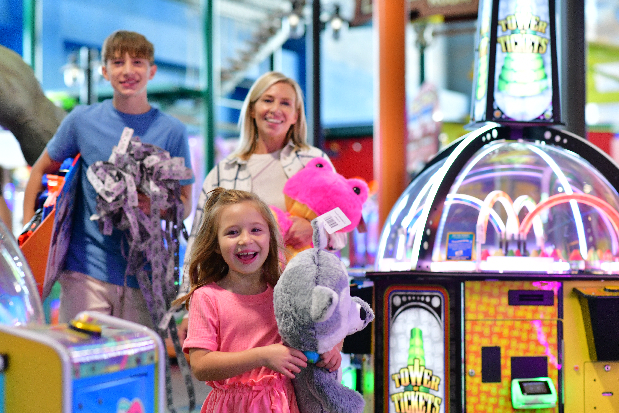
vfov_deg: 16.1
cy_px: 206
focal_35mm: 85
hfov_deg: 23.9
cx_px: 310
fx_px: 1461
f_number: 3.2
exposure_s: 1/320
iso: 1600
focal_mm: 85
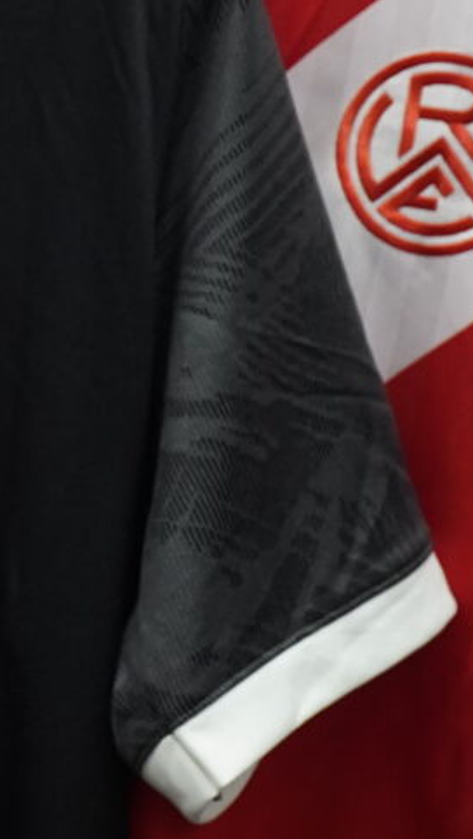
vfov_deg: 11.8
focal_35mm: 182
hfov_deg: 6.2
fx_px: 4055
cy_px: 380
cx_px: -866
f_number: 5
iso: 2500
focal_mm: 41
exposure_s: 1/160
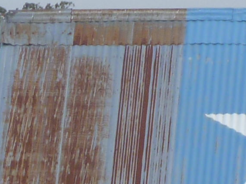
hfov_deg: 1.7
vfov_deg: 1.3
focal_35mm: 1151
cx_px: 305
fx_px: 8178
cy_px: 228
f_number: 5.2
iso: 100
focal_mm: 26.9
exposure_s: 1/80
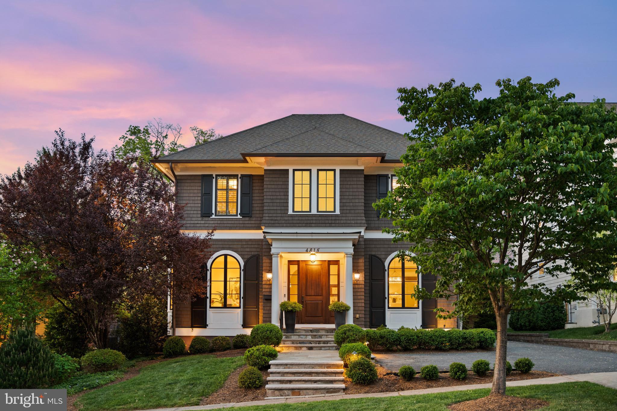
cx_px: 308
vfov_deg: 41.6
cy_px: 206
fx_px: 542
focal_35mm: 32
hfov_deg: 59.3
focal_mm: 31.6
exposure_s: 1/6
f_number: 2.8
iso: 800
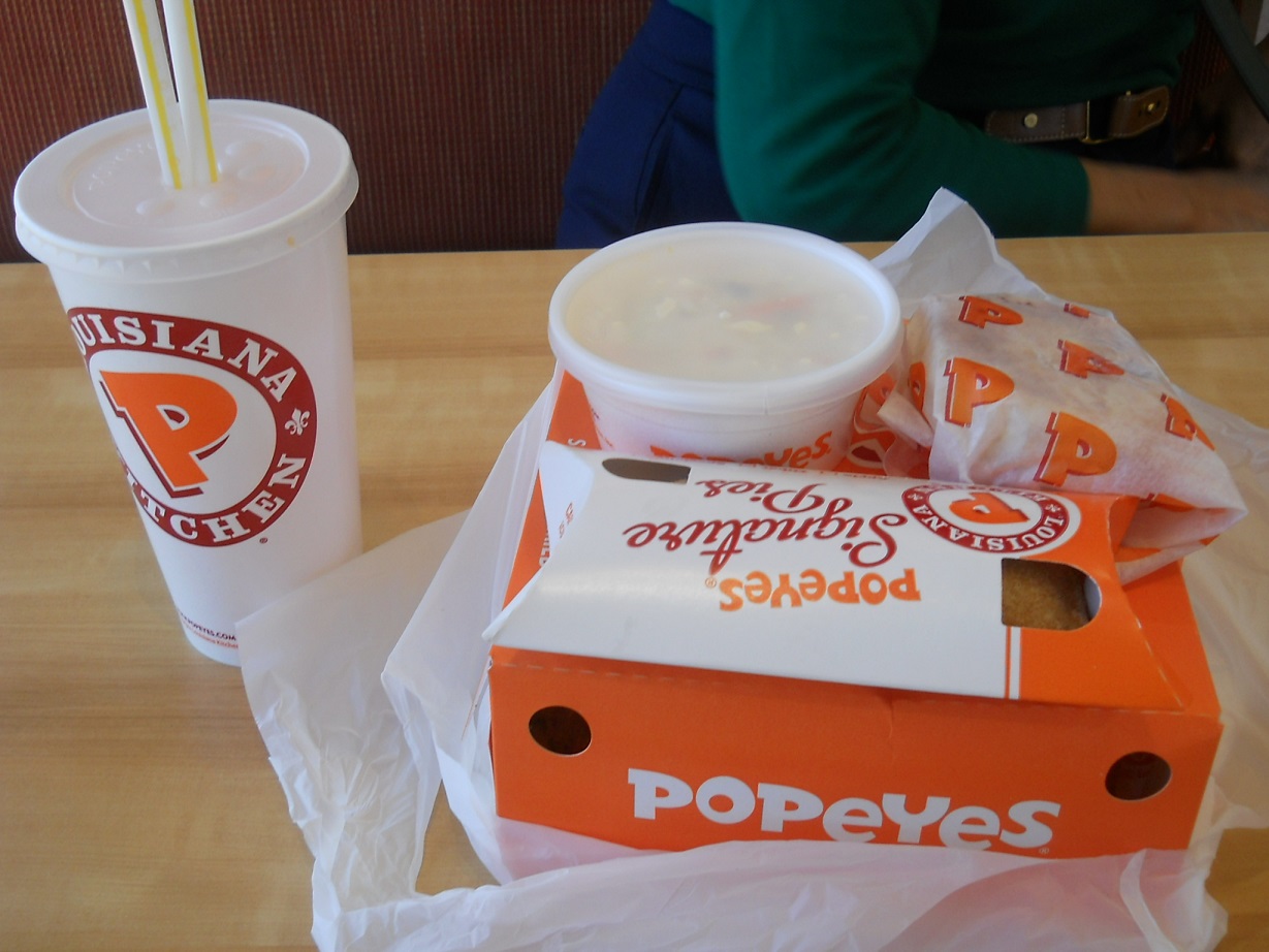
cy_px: 476
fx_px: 1503
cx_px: 634
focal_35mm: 41
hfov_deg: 45.8
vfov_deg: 35.1
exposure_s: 1/50
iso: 80
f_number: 3.1
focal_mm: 6.72
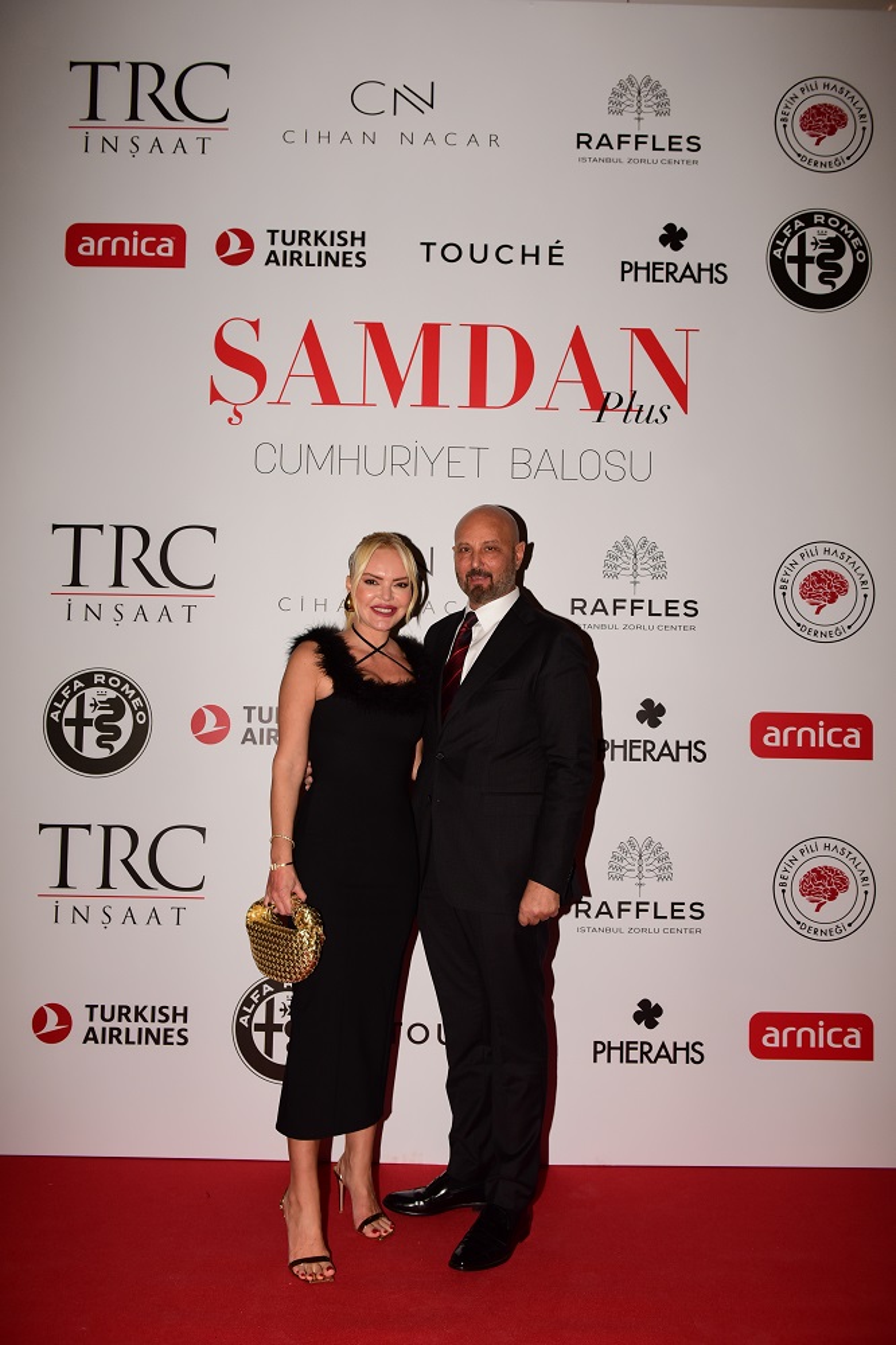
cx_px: 448
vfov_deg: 60.3
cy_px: 672
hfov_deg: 42.3
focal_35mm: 31
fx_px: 1158
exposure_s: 1/250
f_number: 5.6
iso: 640
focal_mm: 31
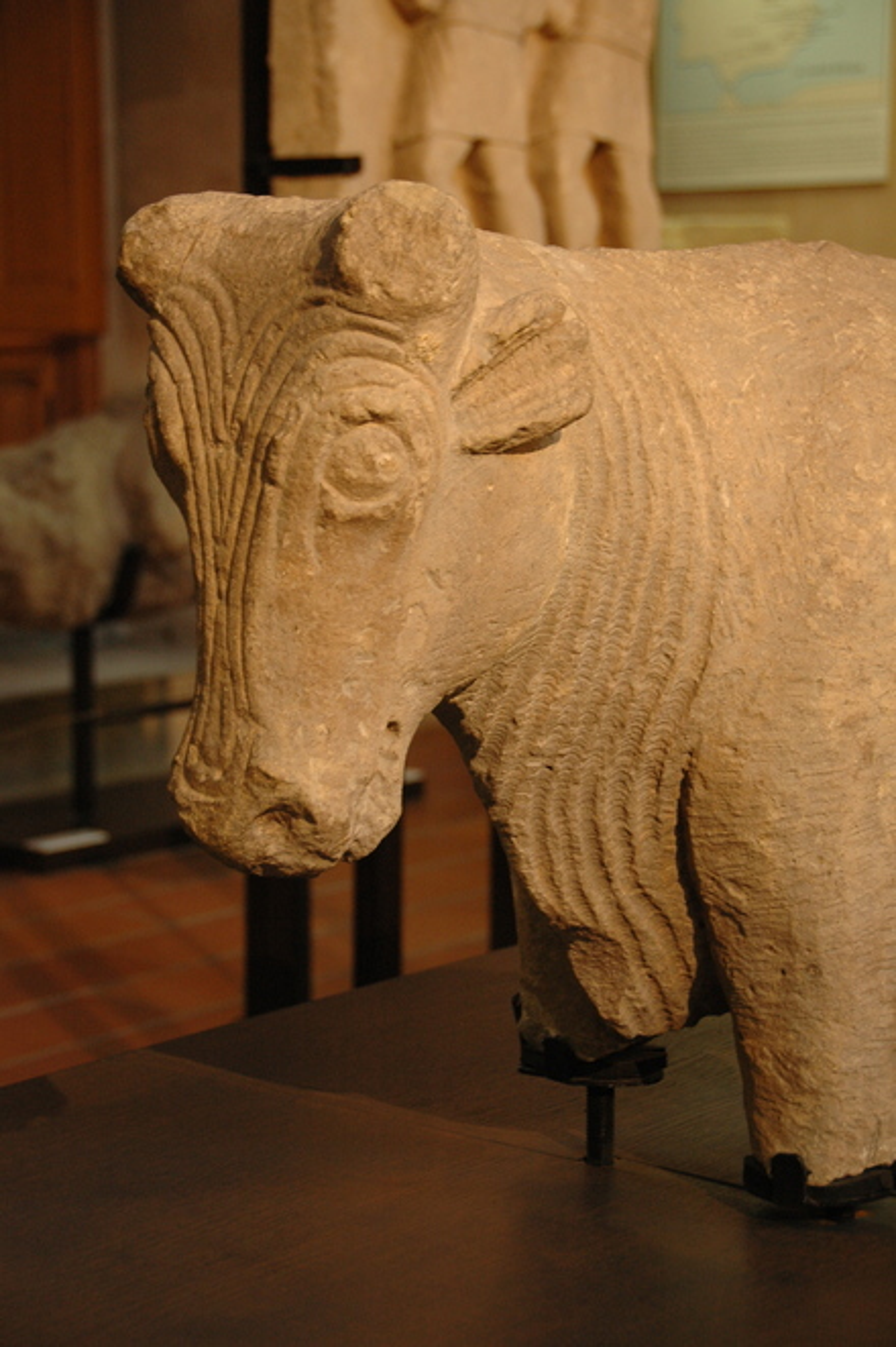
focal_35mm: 84
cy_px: 674
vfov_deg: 24.2
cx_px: 448
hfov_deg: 16.2
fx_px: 3139
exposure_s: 1/30
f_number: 5
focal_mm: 56
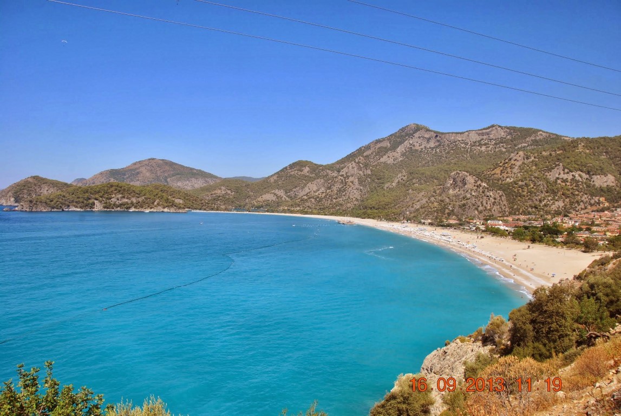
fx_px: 466
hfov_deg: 67.3
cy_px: 208
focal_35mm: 27
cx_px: 310
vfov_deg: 48.1
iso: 100
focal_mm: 18
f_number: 9
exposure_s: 1/320
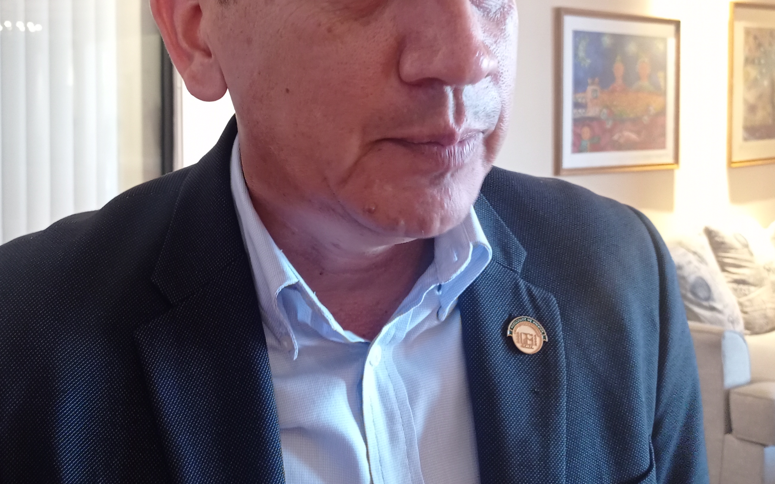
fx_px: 950
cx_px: 259
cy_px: 129
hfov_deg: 43.7
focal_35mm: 45
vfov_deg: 28.2
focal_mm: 4.7
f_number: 1.79
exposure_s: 1/24
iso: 377
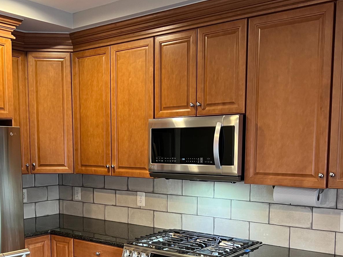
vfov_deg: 31.6
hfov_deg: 42.0
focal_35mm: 45
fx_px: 446
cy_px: 191
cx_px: 148
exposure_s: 1/60
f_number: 1.5
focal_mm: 5.7
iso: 200
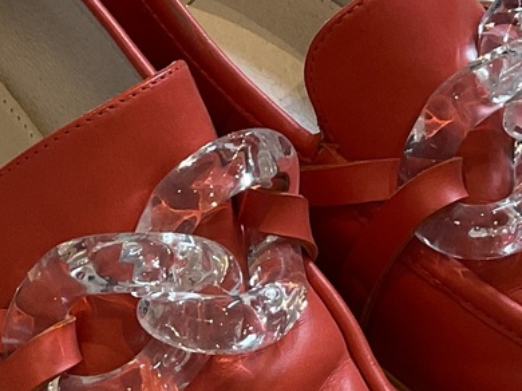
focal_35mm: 119
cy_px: 371
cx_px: 37
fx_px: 1793
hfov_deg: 16.3
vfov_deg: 12.3
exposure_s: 1/60
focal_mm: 3
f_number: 1.8
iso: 64
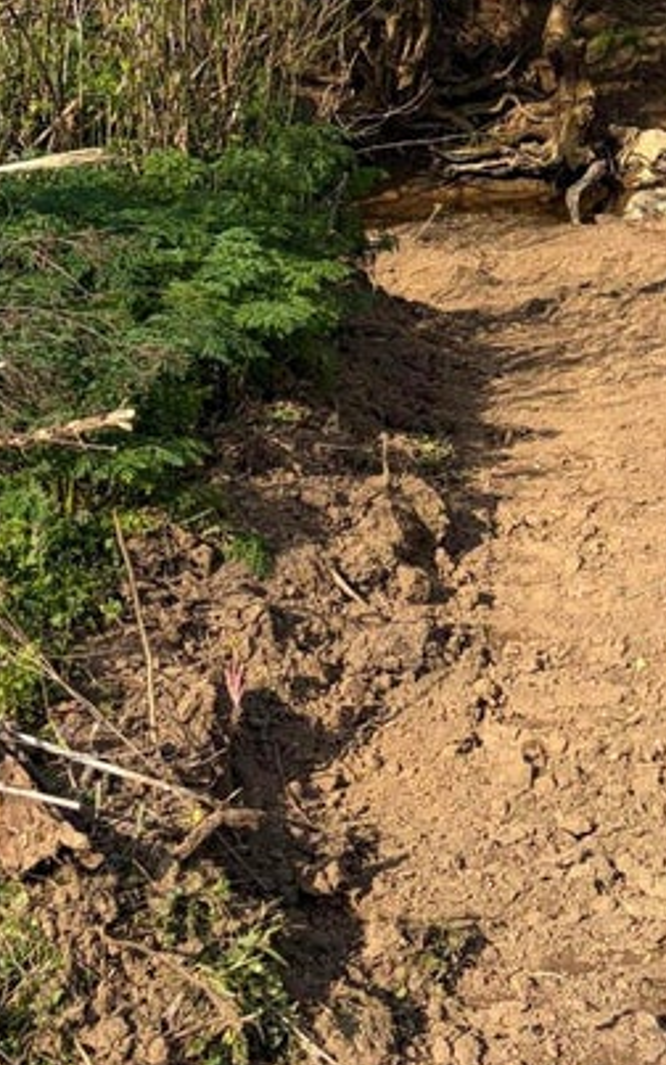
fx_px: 2032
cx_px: 793
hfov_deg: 17.7
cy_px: 129
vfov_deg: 28.4
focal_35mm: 70
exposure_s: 1/2451
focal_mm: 5.96
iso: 50
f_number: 1.6
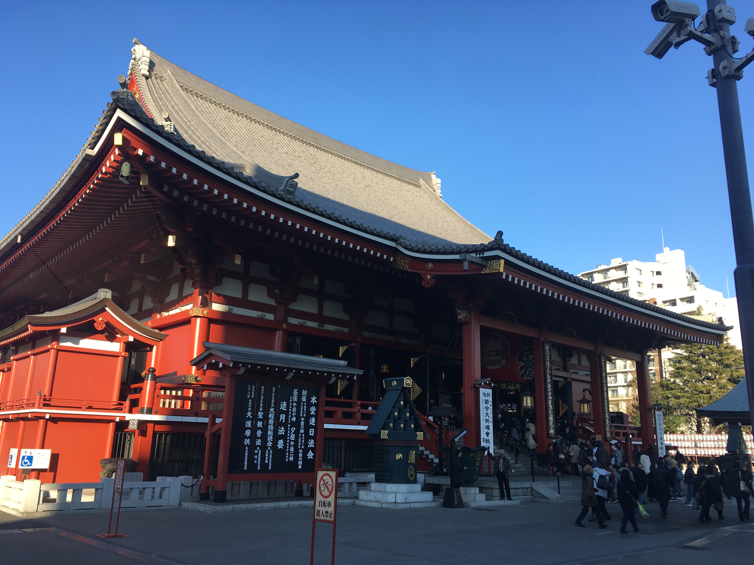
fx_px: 632
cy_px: 282
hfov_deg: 61.7
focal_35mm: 29
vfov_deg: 48.2
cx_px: 377
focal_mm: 4.15
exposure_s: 1/516
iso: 25
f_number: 2.2
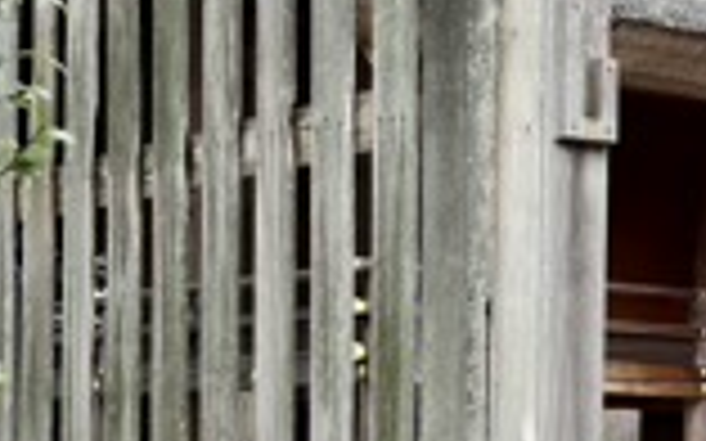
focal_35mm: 123
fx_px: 2366
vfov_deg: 10.6
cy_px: 326
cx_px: 782
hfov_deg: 16.5
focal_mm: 5.96
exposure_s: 1/304
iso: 50
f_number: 1.6
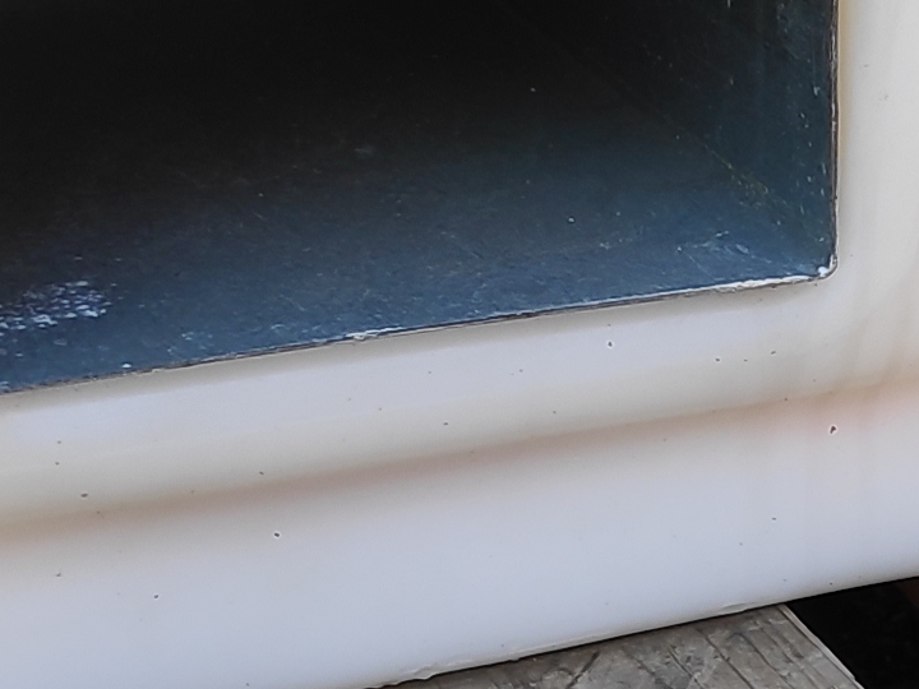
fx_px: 2973
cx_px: 1165
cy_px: 301
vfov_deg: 13.2
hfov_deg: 16.7
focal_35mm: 112
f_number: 1.9
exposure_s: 1/189
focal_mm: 3.94
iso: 100
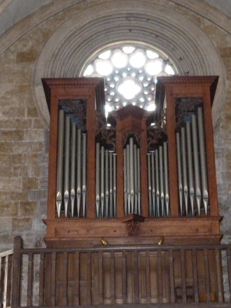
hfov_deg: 19.9
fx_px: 659
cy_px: 178
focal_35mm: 74
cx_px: 134
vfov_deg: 26.3
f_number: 3.2
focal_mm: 8.7
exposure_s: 1/4
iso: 800
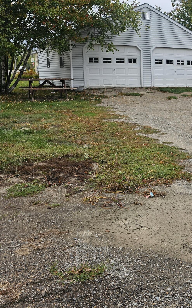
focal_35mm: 46
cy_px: 113
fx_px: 385
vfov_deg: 43.1
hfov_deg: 25.3
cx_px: 229
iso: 10
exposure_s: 1/173
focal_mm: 6.3
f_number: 1.7
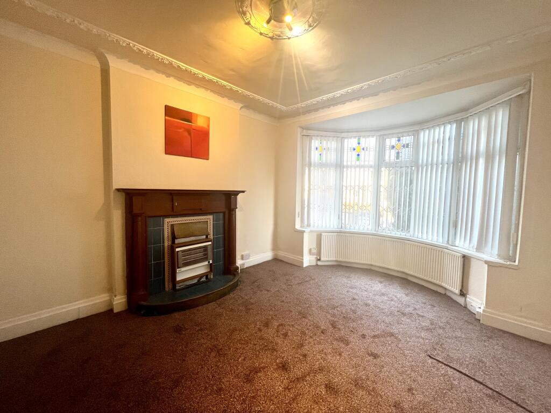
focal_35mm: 13
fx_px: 207
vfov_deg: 89.9
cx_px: 276
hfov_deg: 106.2
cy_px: 206
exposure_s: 1/100
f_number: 1.8
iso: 100
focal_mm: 1.57
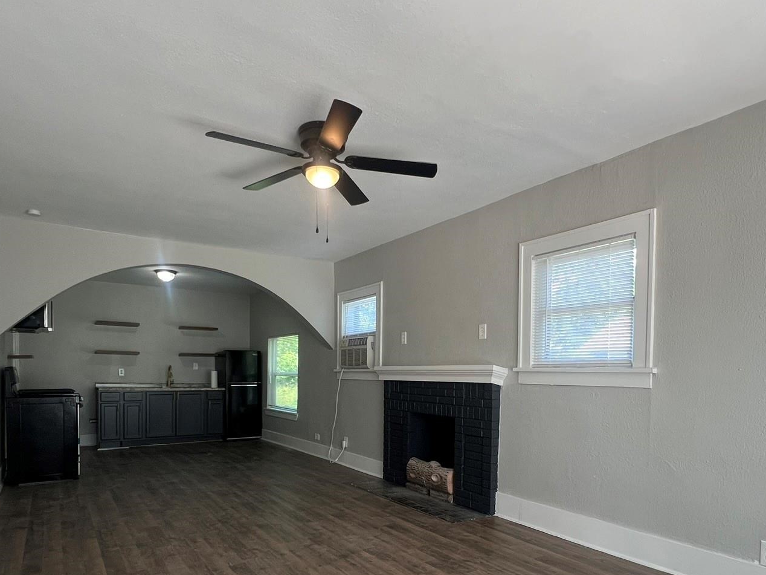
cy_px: 385
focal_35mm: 21
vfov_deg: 61.9
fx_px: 465
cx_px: 368
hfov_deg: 79.0
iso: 125
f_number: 1.8
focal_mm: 1.57
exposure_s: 1/120
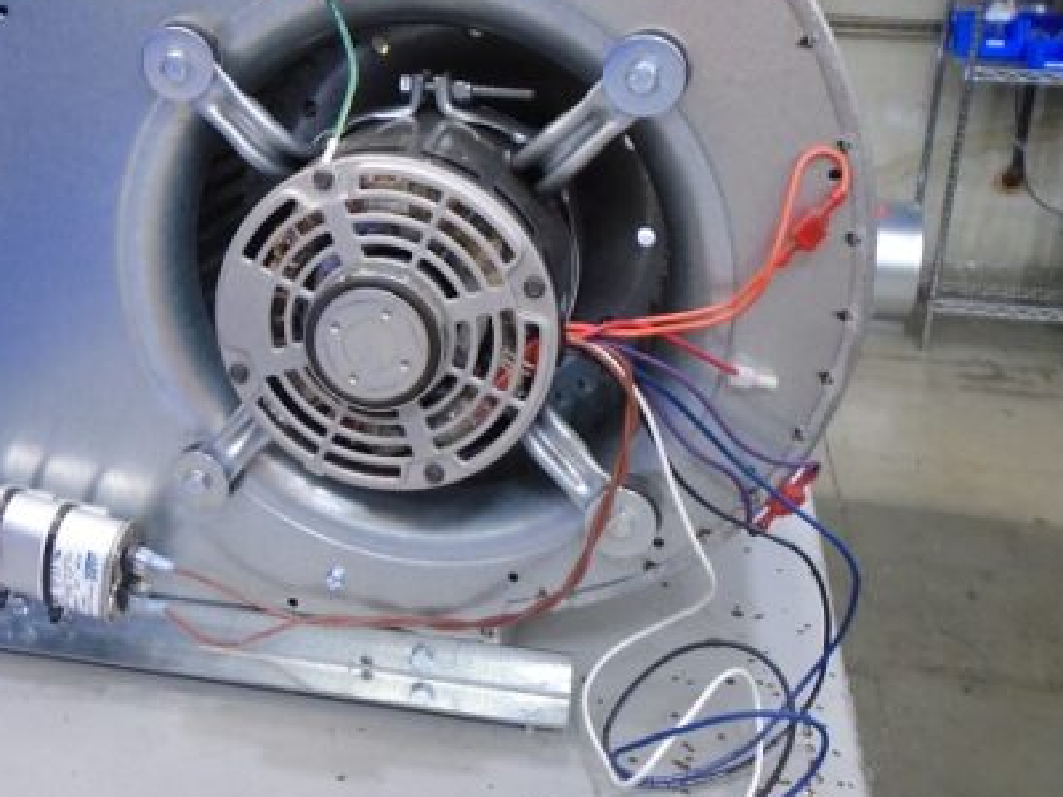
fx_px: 1198
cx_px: 380
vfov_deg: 36.6
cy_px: 306
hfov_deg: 47.3
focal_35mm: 39
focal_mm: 4.6
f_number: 3.2
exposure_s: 1/30
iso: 250
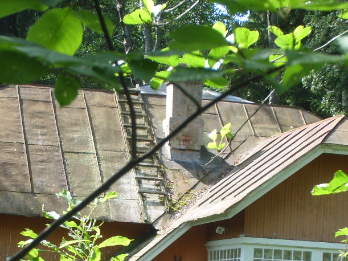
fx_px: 1196
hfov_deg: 16.6
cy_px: 207
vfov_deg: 12.4
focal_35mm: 119
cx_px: 161
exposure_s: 1/192
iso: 50
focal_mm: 11.89
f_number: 4
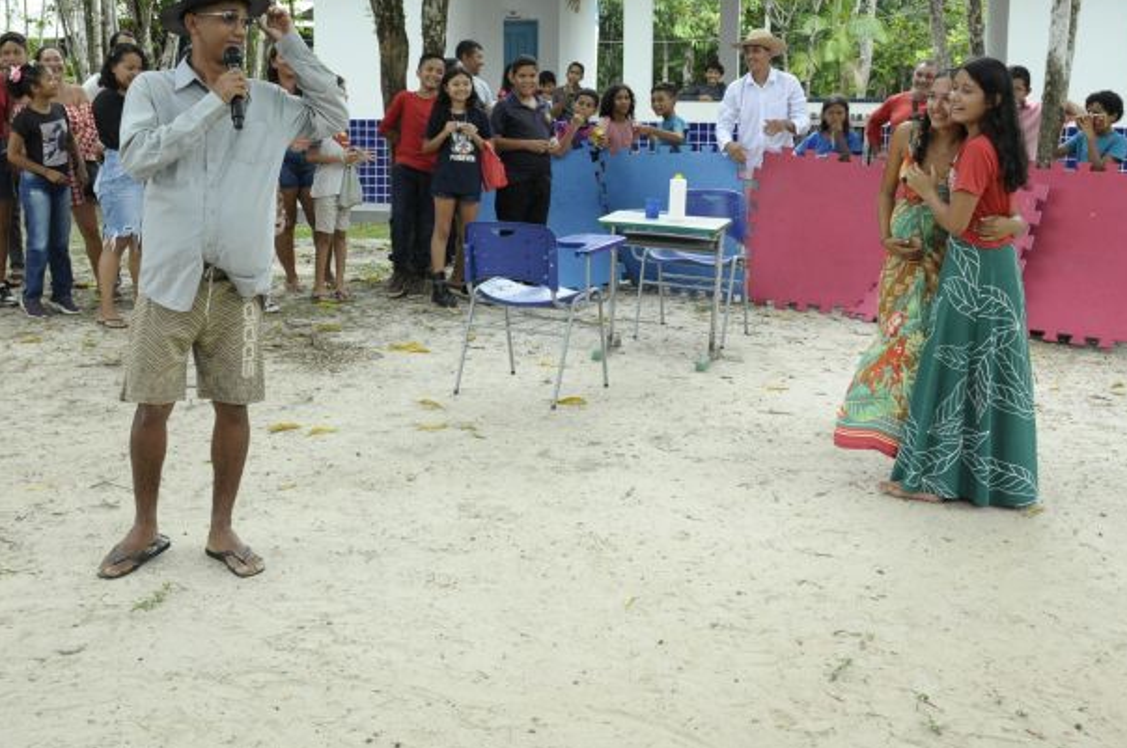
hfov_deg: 43.1
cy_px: 270
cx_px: 521
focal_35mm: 46
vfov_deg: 29.2
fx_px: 1428
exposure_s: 1/250
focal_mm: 23
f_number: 8
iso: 800
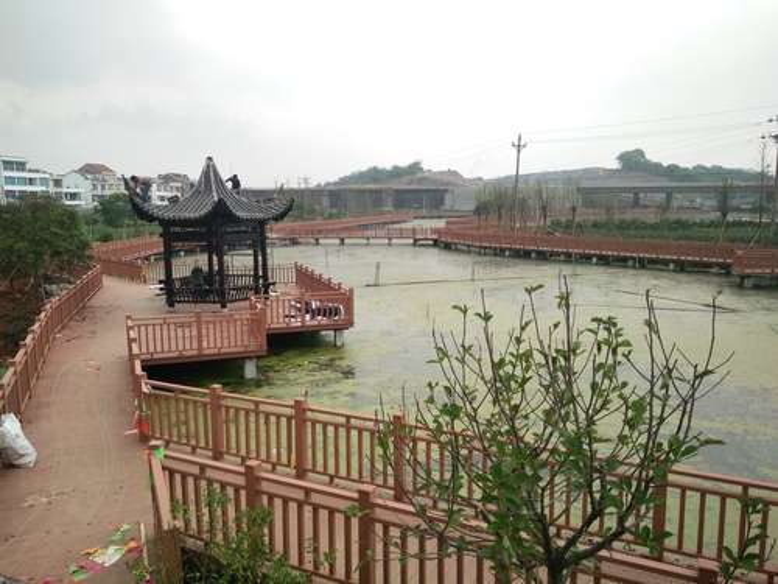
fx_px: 472
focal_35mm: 21
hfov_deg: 79.0
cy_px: 292
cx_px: 389
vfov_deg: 63.4
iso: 50
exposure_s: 1/643
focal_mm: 3.66
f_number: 2.2
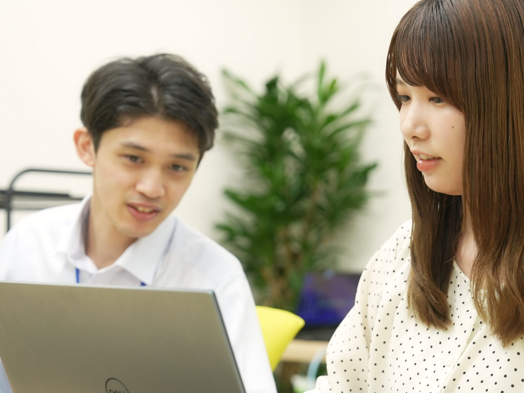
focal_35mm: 108
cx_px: 315
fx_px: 1635
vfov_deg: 13.7
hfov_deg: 18.2
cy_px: 263
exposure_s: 1/125
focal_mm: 70
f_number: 4
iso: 1600
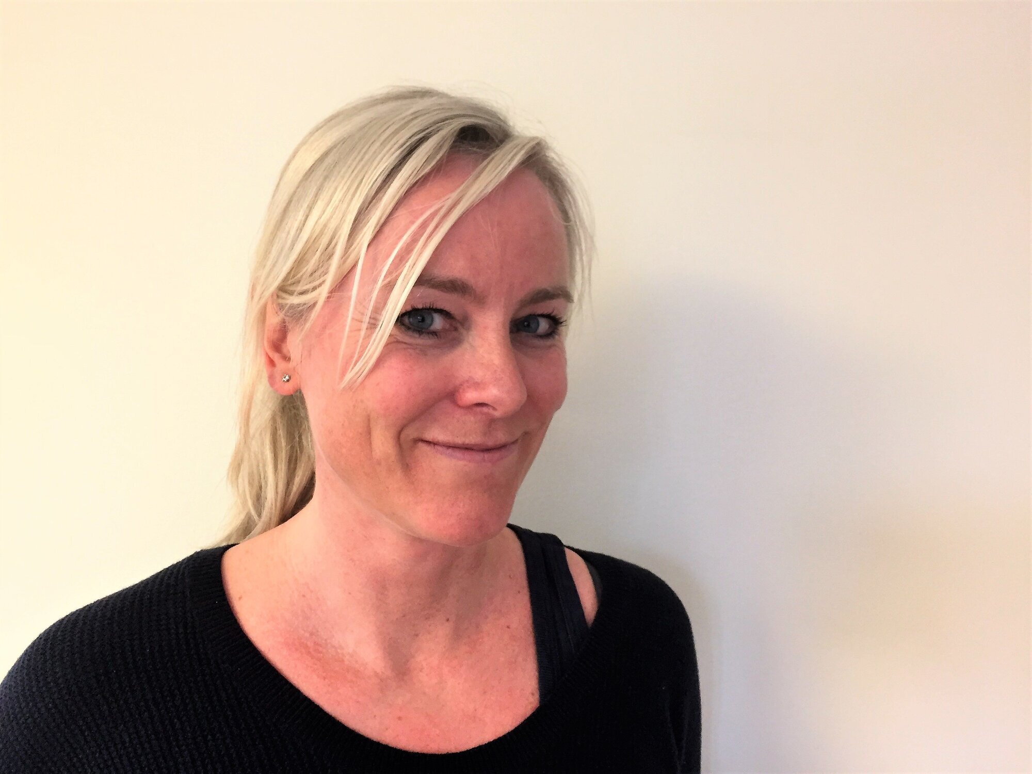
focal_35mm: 29
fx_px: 865
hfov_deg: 61.7
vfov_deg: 48.2
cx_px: 516
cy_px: 387
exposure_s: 1/33
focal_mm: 4.15
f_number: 2.2
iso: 160
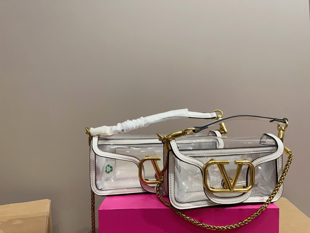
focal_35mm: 26
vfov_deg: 53.1
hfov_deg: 67.3
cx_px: 155
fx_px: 233
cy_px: 116
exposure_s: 1/100
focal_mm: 5.1
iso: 125
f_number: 1.6
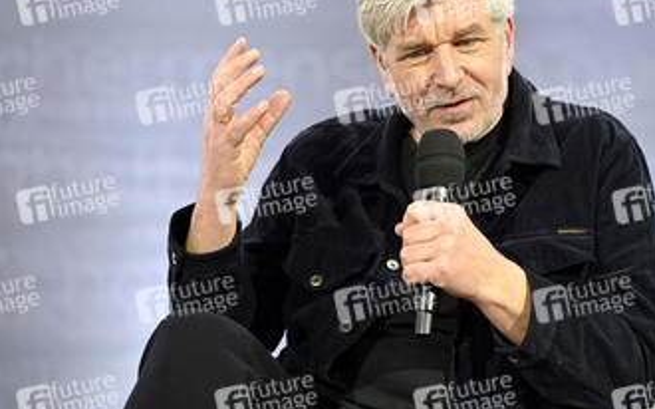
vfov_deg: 5.7
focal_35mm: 230
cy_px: 151
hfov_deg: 9.1
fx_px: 4104
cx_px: 412
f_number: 3.2
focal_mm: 165
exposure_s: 1/500
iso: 400
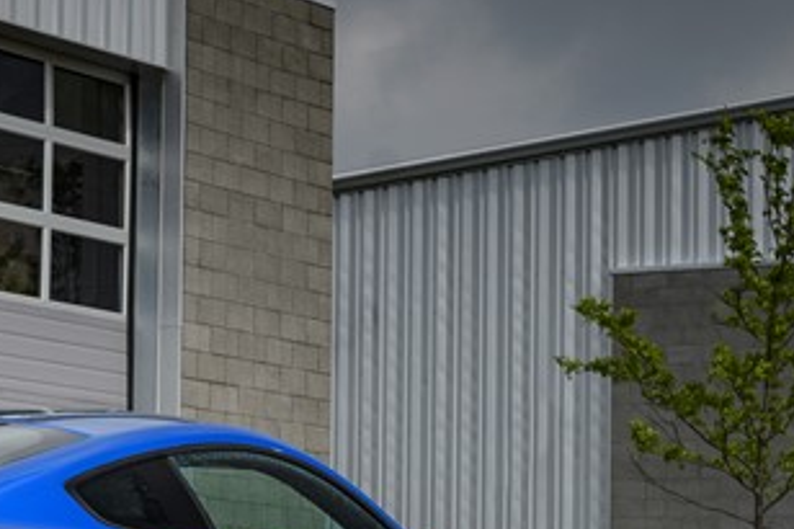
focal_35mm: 159
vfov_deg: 8.6
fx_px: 3505
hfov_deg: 12.8
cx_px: -8
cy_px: 569
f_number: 5.6
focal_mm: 48
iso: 100
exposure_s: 1/200
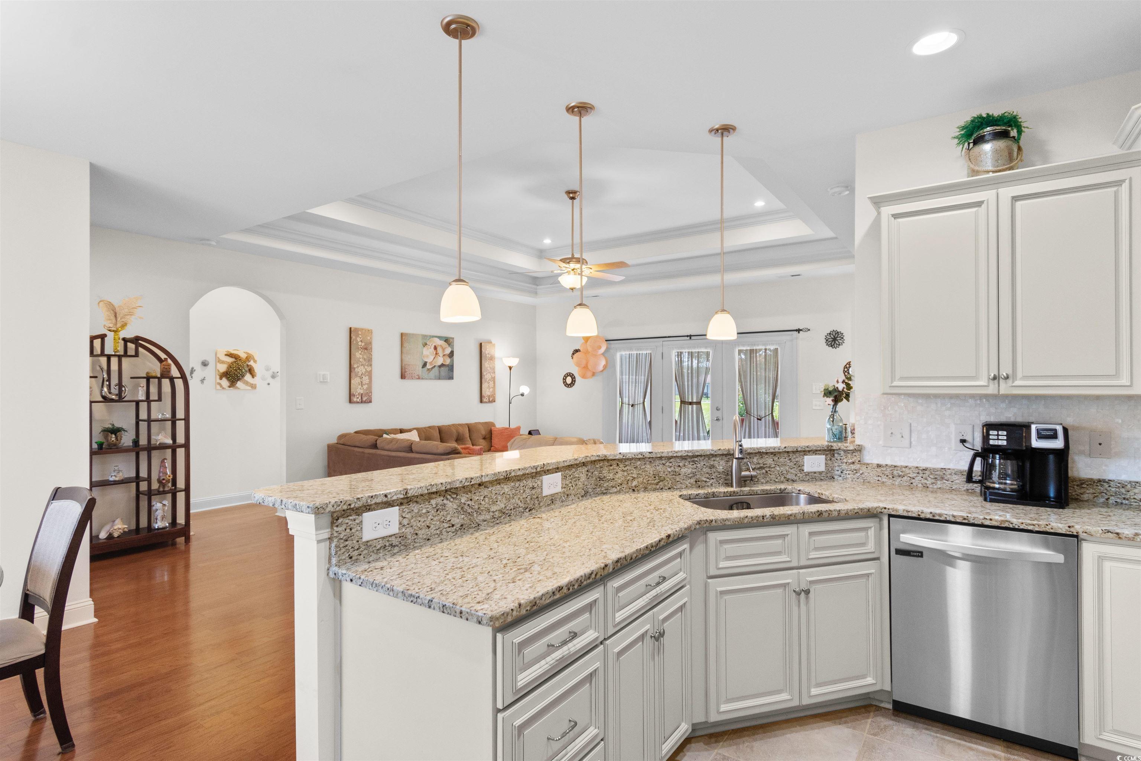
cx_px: 570
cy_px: 380
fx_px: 570
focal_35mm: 18
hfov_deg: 90.0
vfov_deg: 67.4
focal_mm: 12
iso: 100
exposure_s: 1.3
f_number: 4.8
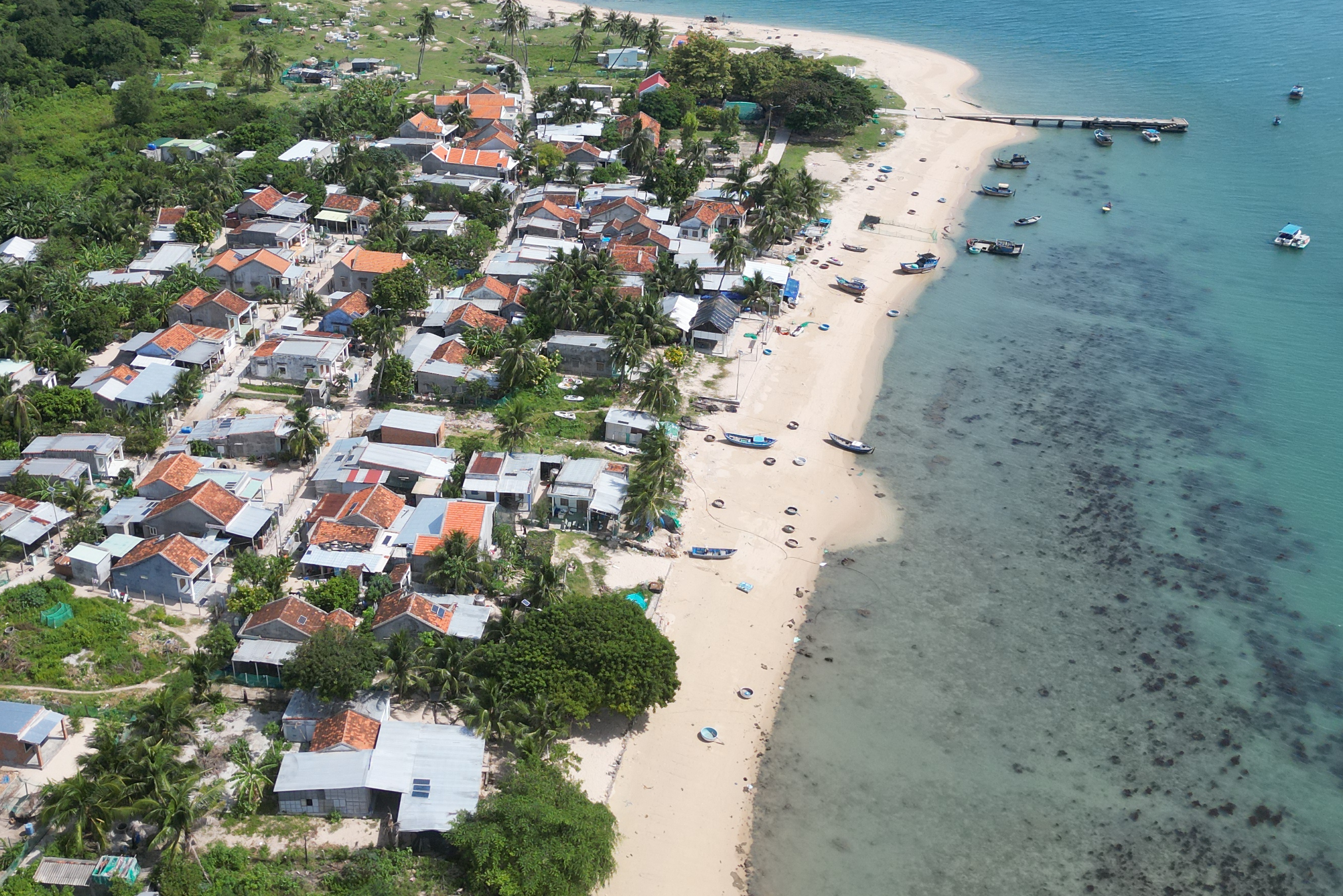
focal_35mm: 38
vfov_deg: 35.0
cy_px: 386
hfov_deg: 50.5
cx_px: 565
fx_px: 1418
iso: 130
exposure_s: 1/3000
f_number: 1.7
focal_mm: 6.72
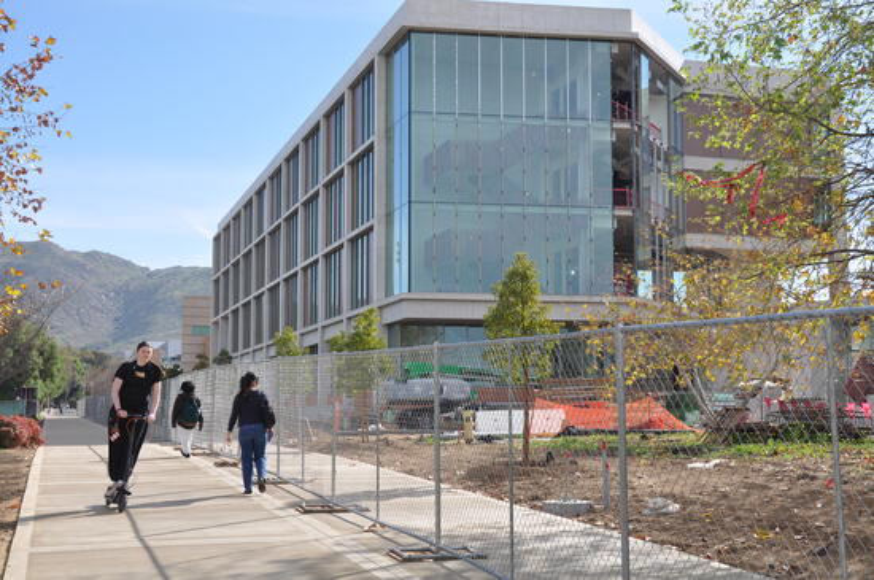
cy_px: 290
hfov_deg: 41.2
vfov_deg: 28.0
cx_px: 437
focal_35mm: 48
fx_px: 1164
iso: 200
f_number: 9
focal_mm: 32
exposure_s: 1/320
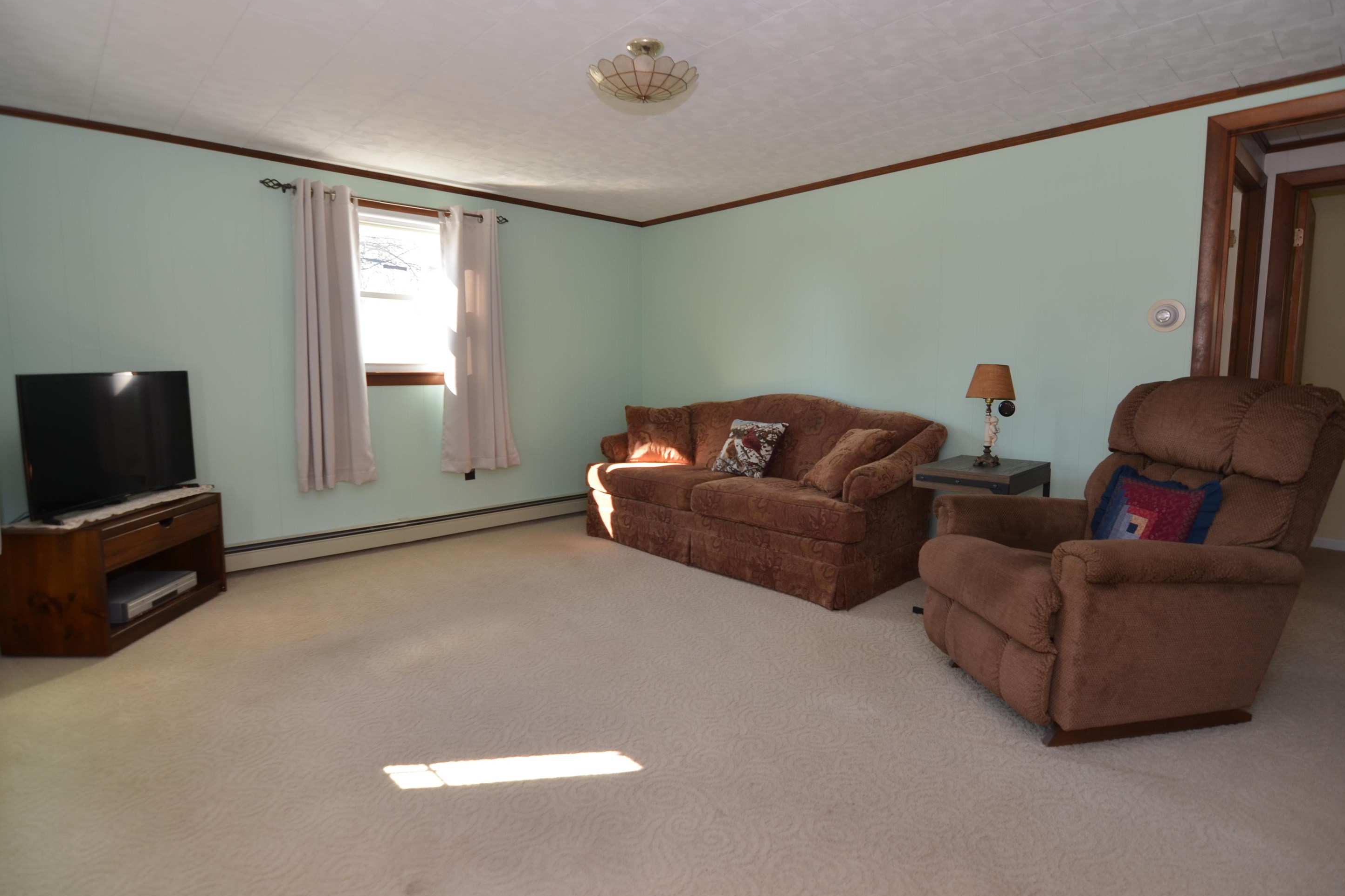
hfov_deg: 91.5
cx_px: 678
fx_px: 655
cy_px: 437
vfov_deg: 68.8
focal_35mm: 18
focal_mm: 11
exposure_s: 1/60
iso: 200
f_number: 4
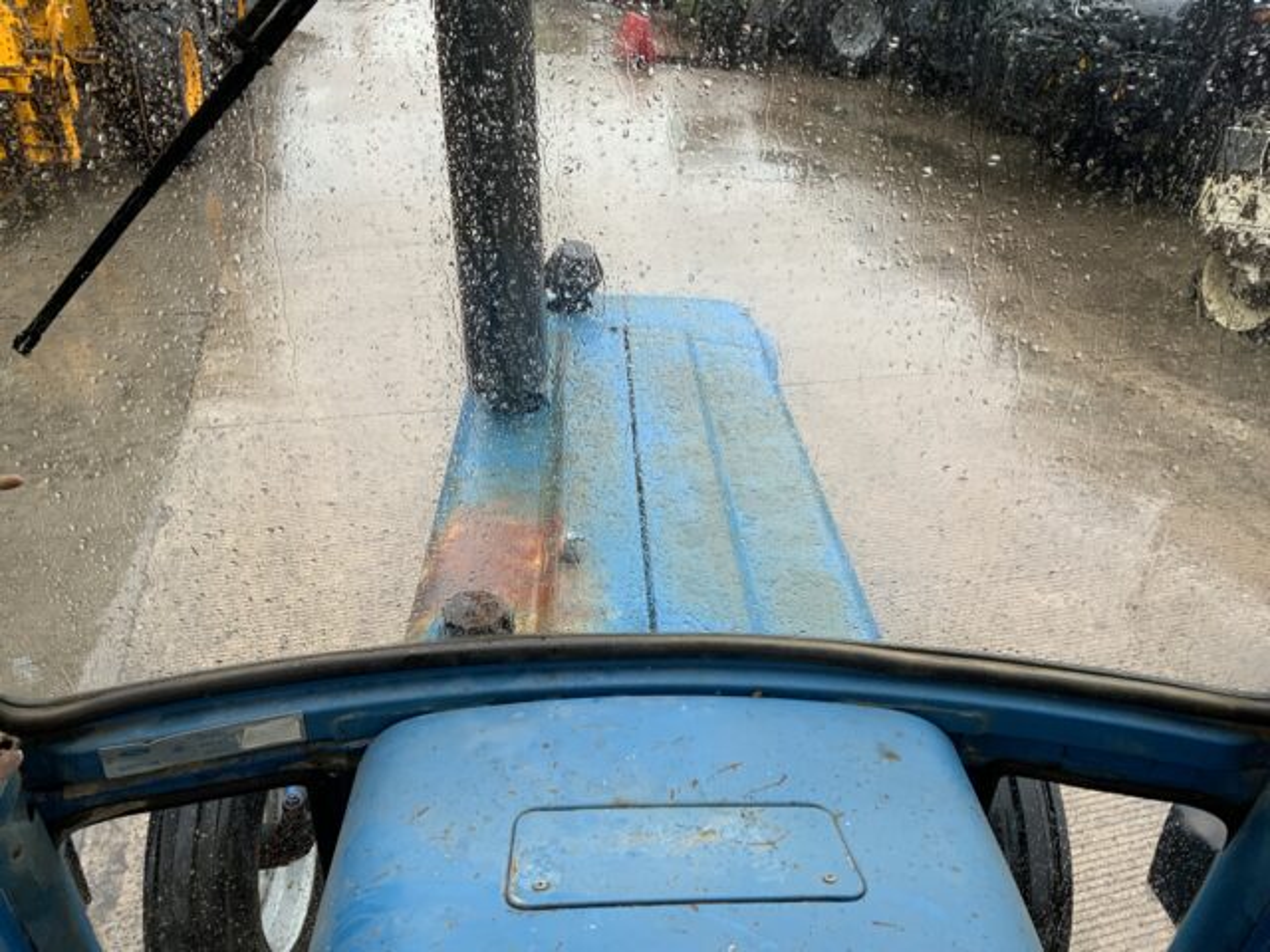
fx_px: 1064
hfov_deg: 61.7
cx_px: 635
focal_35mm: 29
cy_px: 476
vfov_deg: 48.2
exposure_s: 1/122
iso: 32
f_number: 1.8
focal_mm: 3
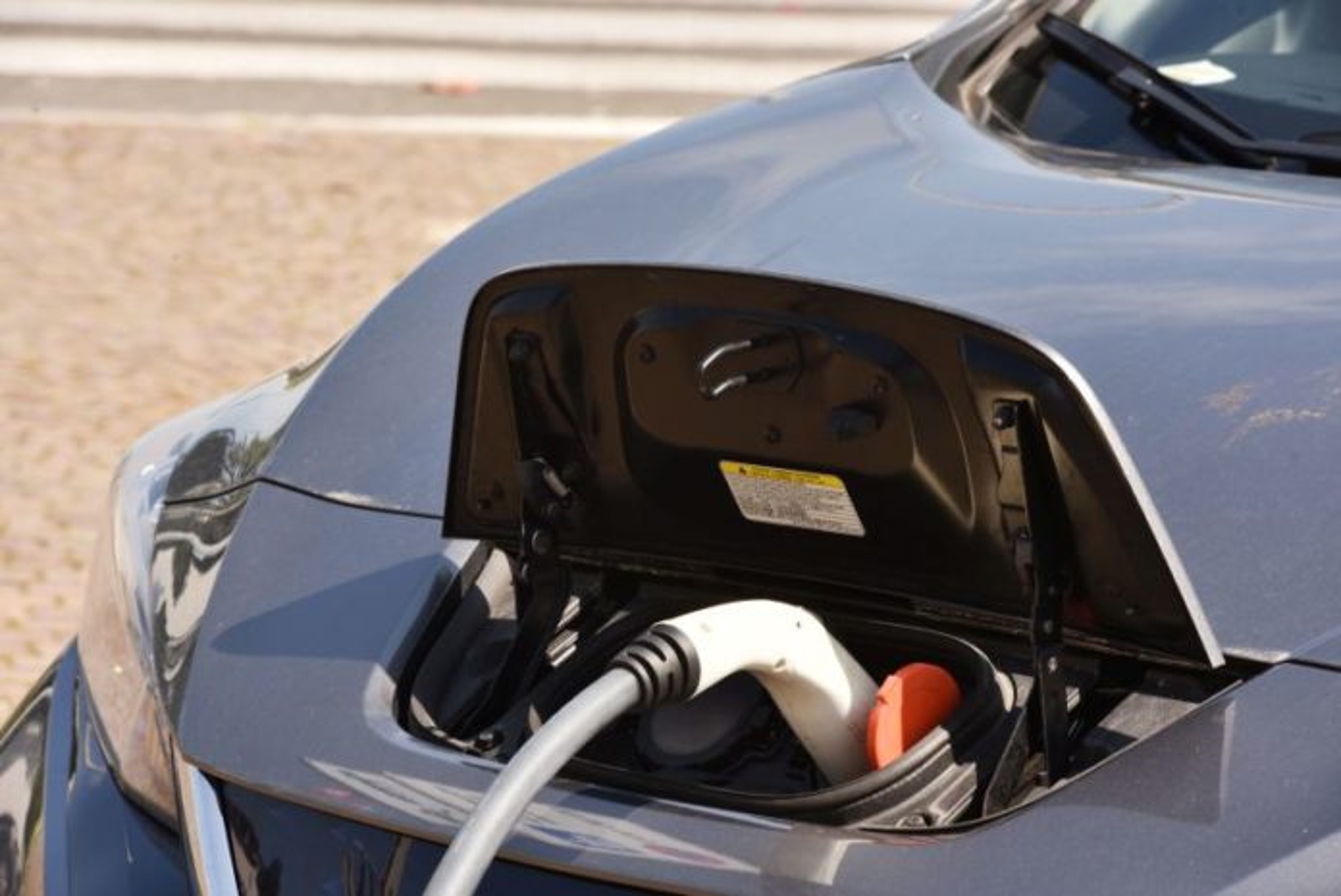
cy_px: 448
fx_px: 7454
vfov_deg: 6.9
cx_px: 670
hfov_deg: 10.3
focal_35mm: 200
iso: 400
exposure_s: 1/250
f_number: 16
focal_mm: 200
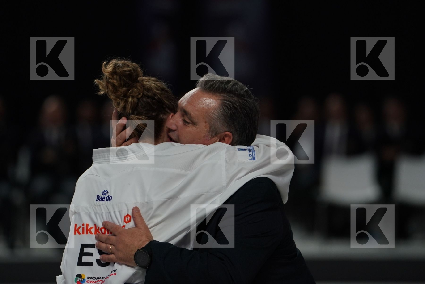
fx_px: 3541
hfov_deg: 6.9
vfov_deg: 4.6
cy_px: 142
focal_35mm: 300
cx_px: 212
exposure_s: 1/1000
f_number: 2.8
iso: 800
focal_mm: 200
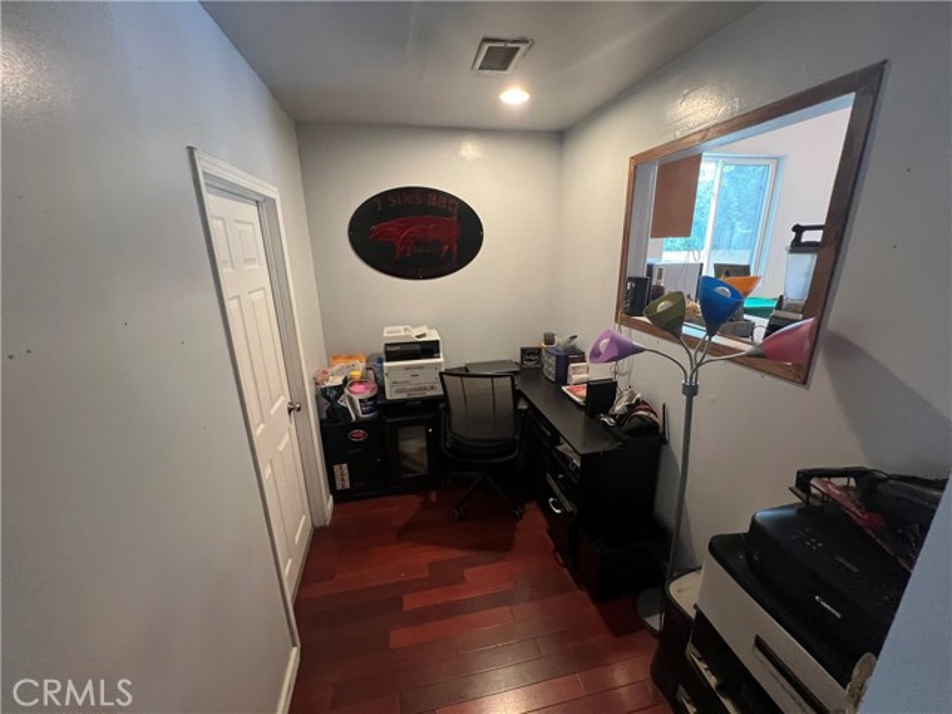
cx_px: 476
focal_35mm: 13
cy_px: 357
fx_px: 358
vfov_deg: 89.9
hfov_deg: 106.2
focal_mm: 1.57
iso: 400
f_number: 1.8
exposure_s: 1/60
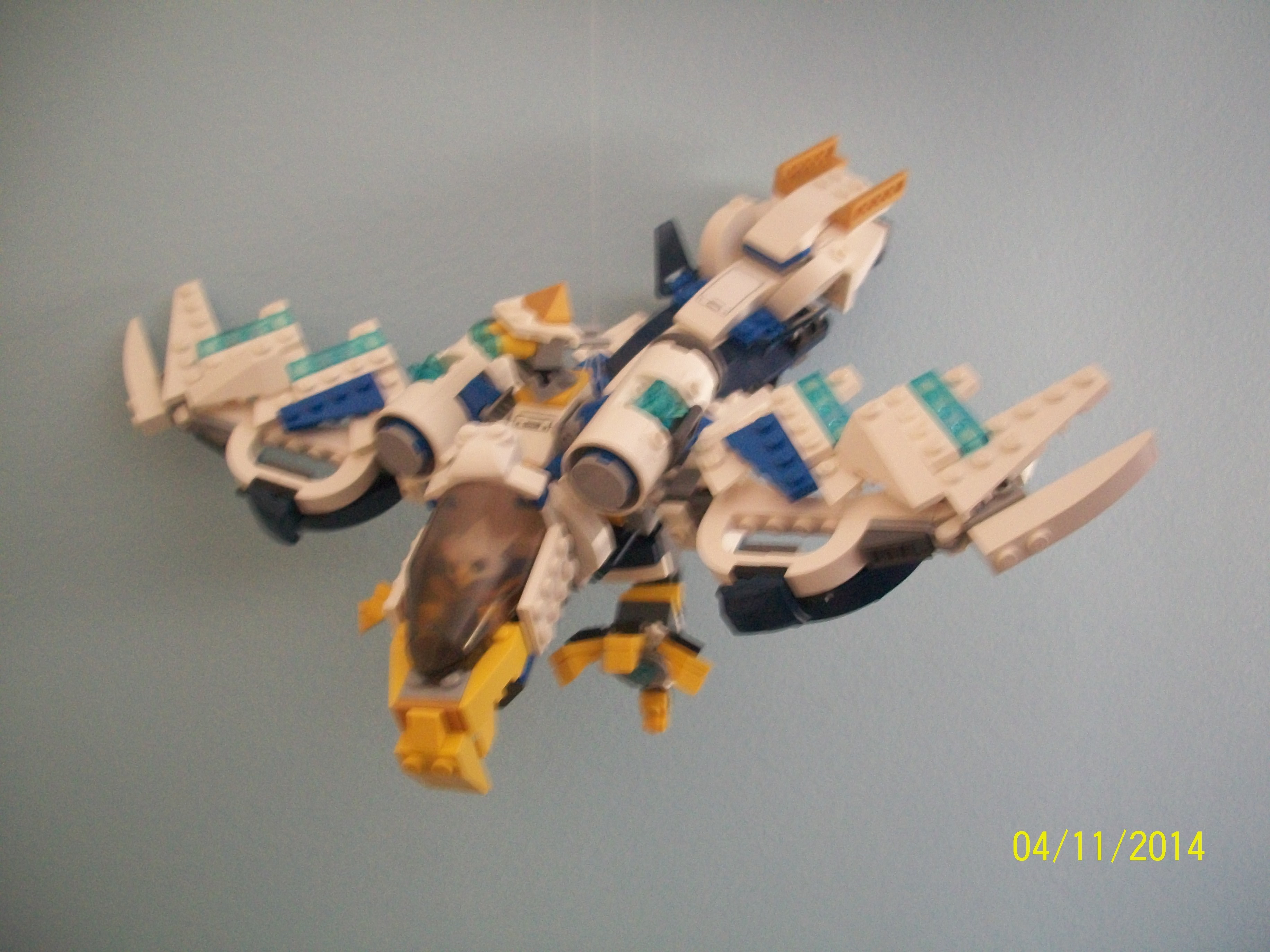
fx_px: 1284
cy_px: 476
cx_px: 635
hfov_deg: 52.6
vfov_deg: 40.7
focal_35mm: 35
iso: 320
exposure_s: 1/8
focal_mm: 6.3
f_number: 3.1
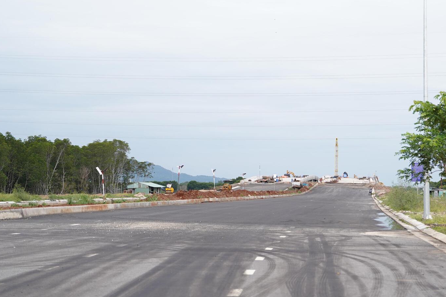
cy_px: 89
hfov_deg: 20.5
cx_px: 307
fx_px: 1226
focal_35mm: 99
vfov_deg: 13.8
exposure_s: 1/3200
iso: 400
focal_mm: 70
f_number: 2.8
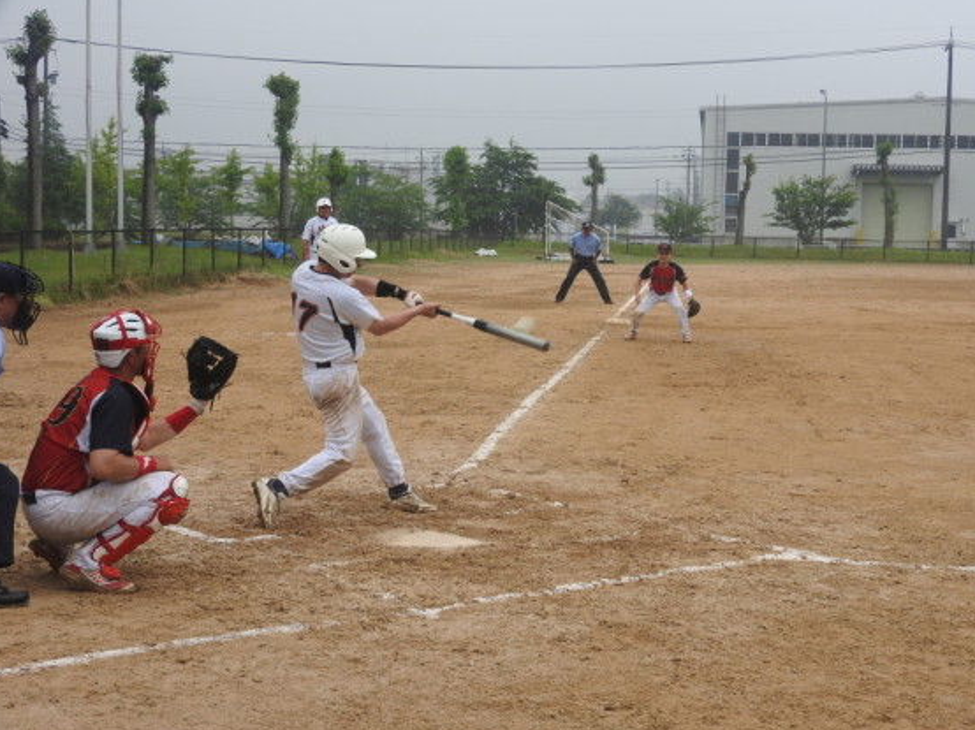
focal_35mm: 65
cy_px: 387
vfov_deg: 22.6
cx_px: 519
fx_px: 1830
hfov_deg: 29.8
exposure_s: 1/250
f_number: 4.2
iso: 100
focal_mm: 10.7
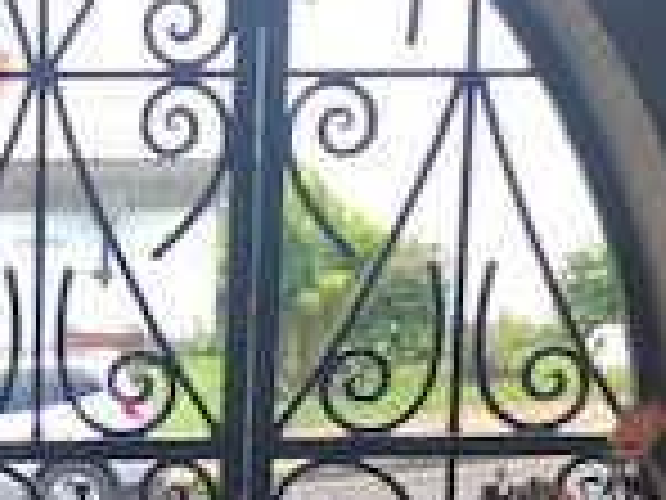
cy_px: 676
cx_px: -112
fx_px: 2328
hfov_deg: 15.7
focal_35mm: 121
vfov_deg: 11.9
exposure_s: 1/180
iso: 20
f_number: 1.8
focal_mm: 3.99
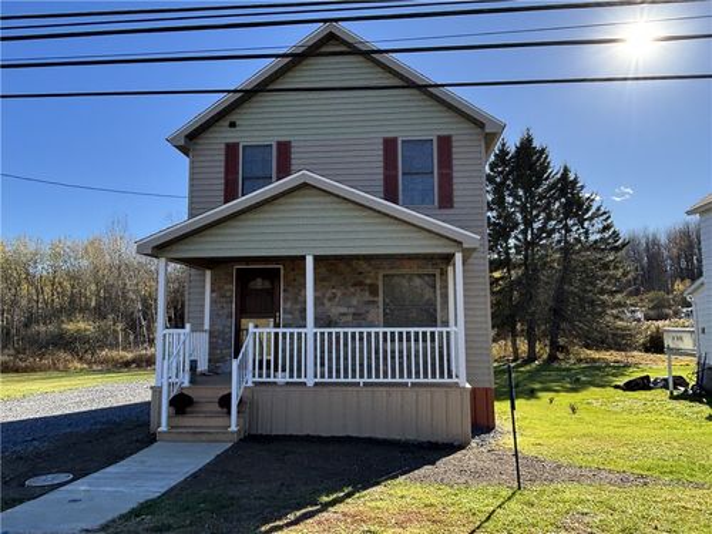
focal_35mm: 25
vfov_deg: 54.9
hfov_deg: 69.4
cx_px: 356
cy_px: 267
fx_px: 514
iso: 25
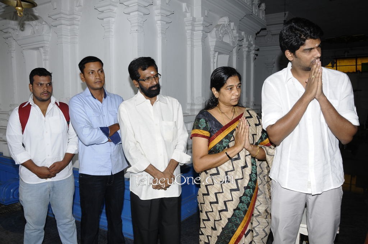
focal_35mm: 27
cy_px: 122
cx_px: 184
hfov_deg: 67.4
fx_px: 276
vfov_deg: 47.8
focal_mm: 18
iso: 250
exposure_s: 1/125
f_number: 5.6
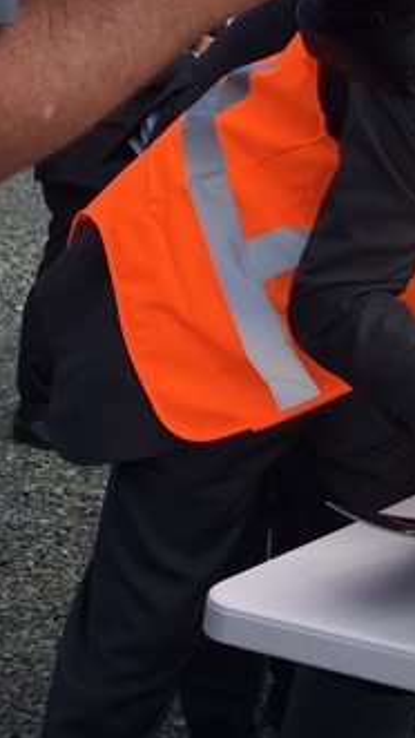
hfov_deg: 16.3
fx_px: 1273
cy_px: 312
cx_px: 683
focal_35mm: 65
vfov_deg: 32.3
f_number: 2.2
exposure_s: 1/1115
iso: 25
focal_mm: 4.15
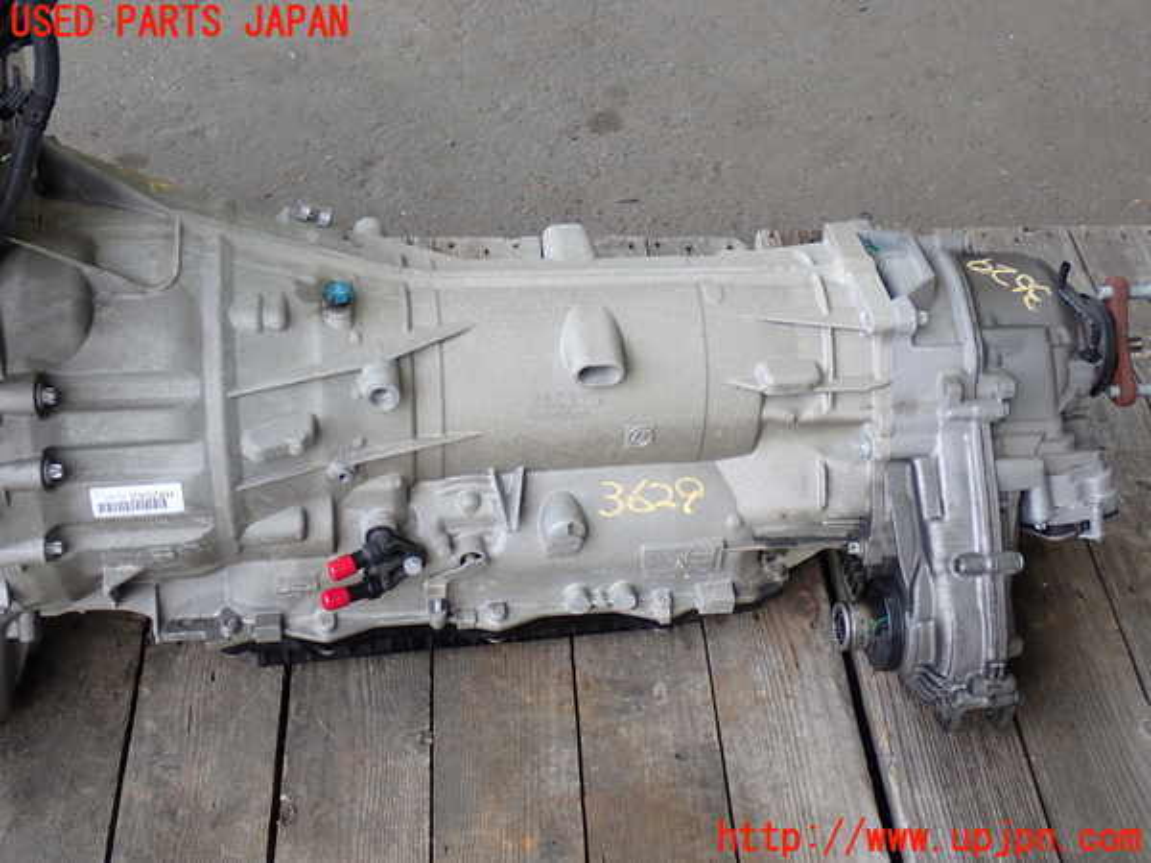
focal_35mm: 47
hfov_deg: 40.4
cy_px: 432
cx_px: 576
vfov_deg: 30.9
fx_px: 1563
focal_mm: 8.4
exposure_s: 1/100
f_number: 3.1
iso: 200
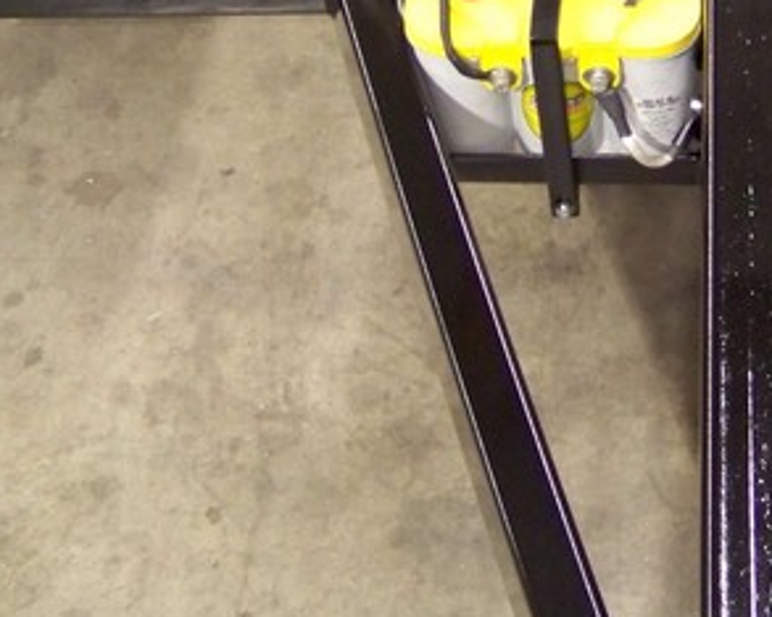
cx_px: 769
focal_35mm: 84
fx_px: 1918
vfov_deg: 18.0
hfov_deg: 21.9
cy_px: 54
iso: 400
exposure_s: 1/15
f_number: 2.8
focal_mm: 5.85
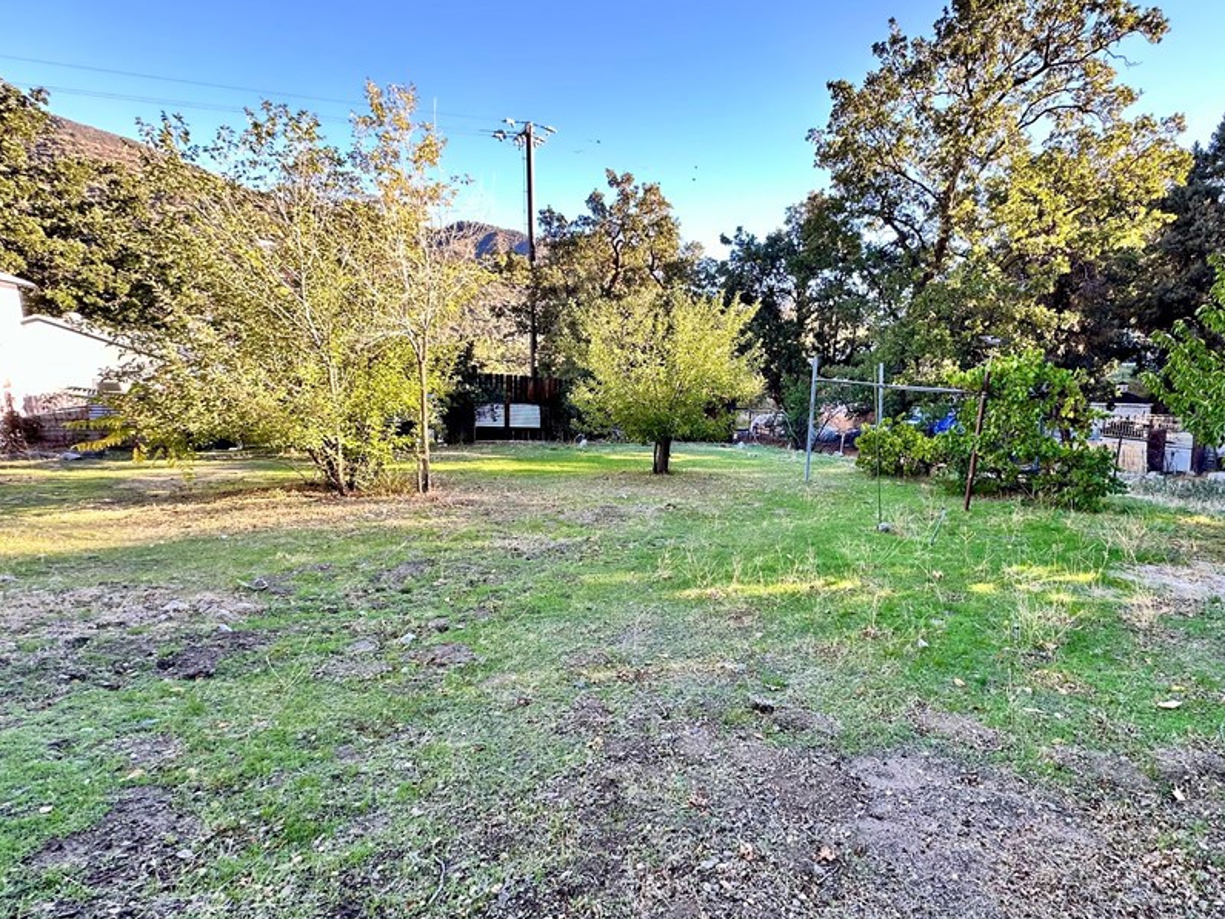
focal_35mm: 18
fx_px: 637
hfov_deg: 86.6
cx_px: 737
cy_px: 486
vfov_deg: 71.5
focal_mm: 2.22
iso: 50
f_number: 2.2
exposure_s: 1/99
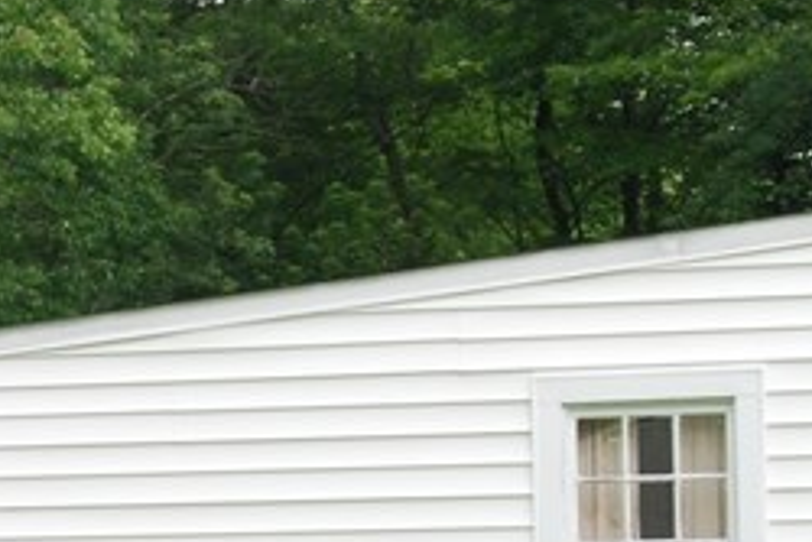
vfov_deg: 6.8
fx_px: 4540
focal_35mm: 201
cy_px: 344
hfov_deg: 10.1
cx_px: -44
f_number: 5
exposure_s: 1/100
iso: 400
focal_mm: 31
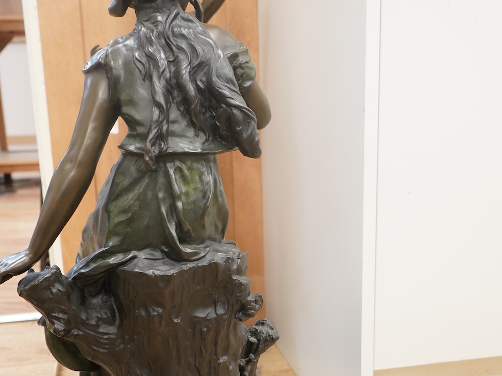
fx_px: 682
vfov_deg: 30.4
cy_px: 277
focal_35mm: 47
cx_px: 251
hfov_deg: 40.4
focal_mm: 28
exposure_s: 1/100
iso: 3200
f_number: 5
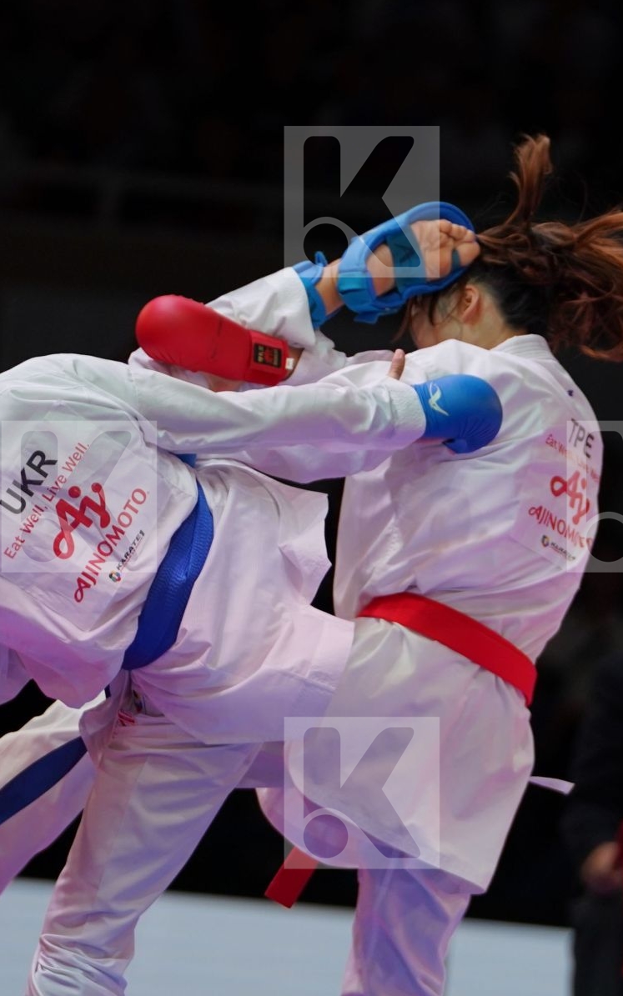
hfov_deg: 3.6
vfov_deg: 5.7
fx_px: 10050
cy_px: 497
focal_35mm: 370
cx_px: 362
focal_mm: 161
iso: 640
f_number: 2.8
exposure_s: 1/1000
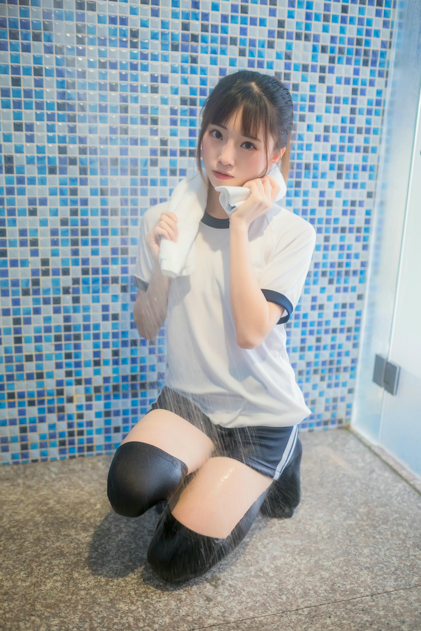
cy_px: 316
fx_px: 614
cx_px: 210
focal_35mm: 35
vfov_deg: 54.4
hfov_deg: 37.9
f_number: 1.8
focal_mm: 35
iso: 2000
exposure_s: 1/100
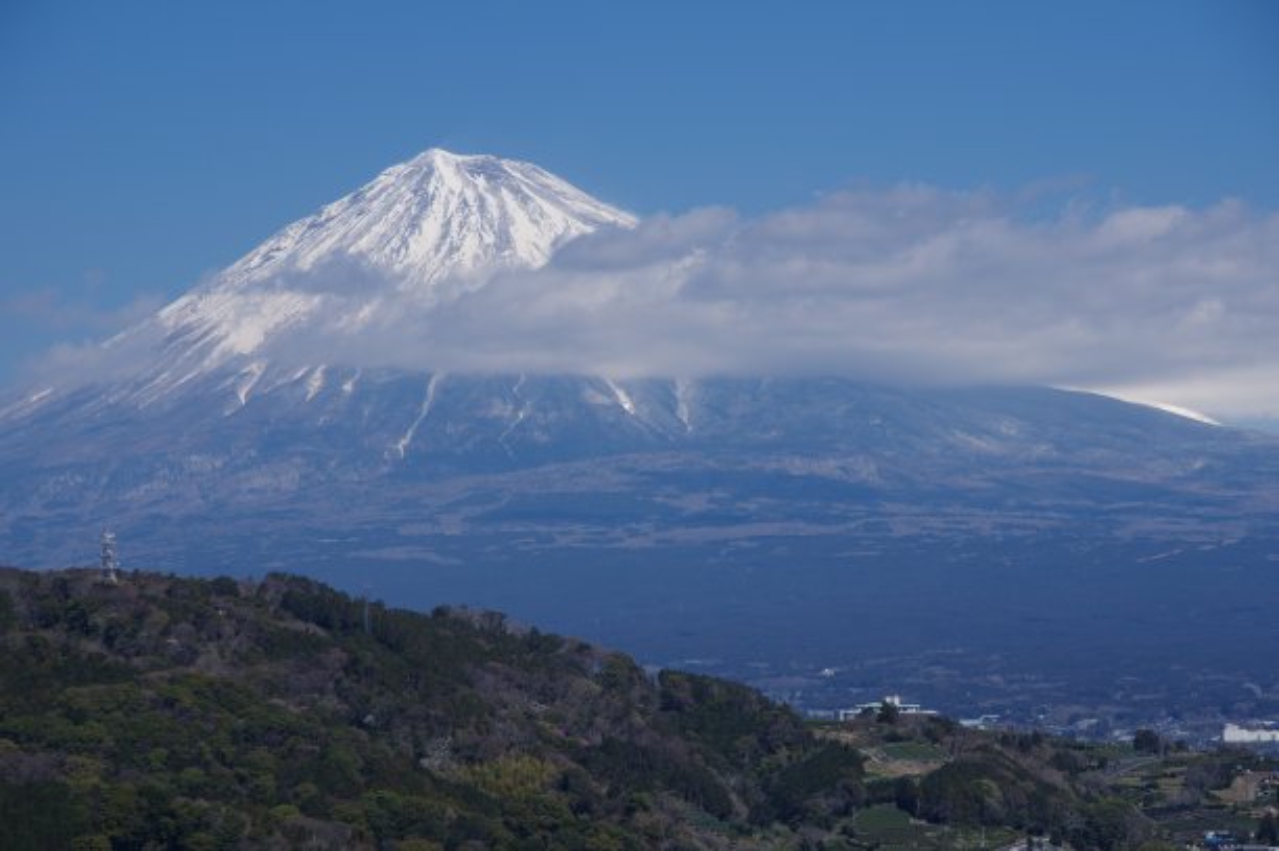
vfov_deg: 10.8
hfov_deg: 16.1
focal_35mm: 127
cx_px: 640
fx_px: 4508
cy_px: 426
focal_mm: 85
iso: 100
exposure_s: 1/640
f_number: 7.1
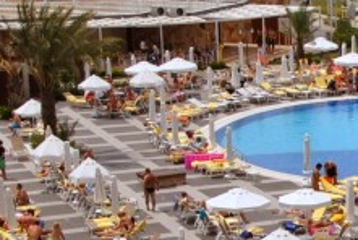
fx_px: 1394
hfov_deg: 13.7
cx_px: 558
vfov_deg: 9.7
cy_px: 271
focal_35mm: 140
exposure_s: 1/400
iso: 100
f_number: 10
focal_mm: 18
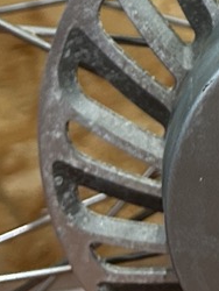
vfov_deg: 13.3
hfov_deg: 10.2
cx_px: 459
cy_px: -241
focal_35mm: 133
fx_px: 1120
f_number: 1.5
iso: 160
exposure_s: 1/50
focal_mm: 5.7
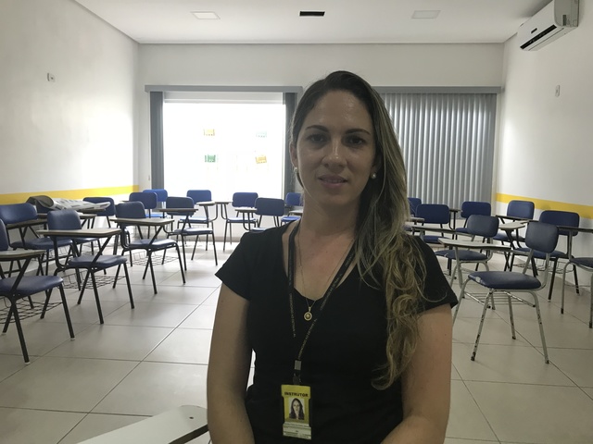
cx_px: 296
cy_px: 222
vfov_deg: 49.7
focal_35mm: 28
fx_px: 480
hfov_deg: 63.4
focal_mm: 3.99
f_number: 1.8
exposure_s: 1/30
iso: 25
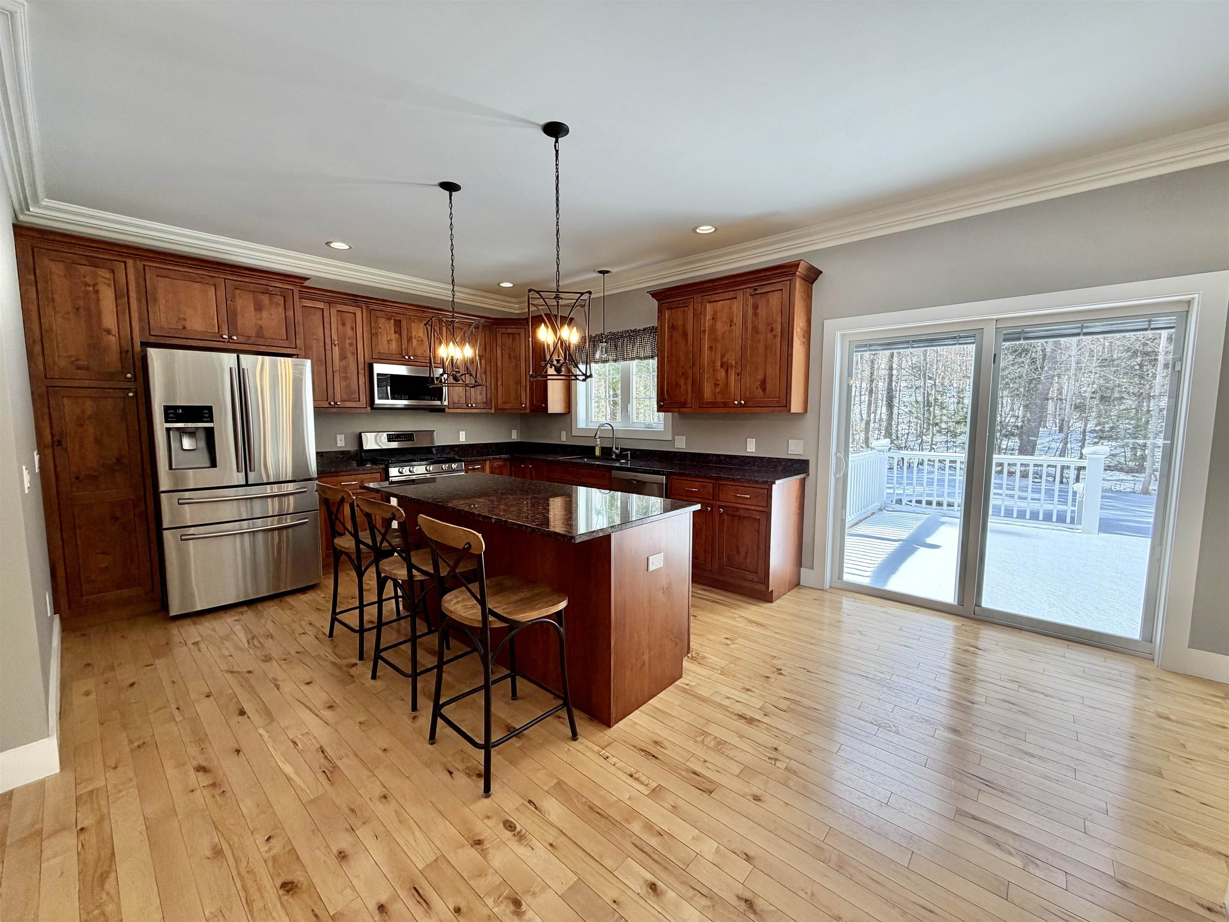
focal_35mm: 14
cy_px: 461
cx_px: 614
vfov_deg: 85.7
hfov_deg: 102.1
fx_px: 497
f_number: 2.2
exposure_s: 1/120
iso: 50
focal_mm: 2.22
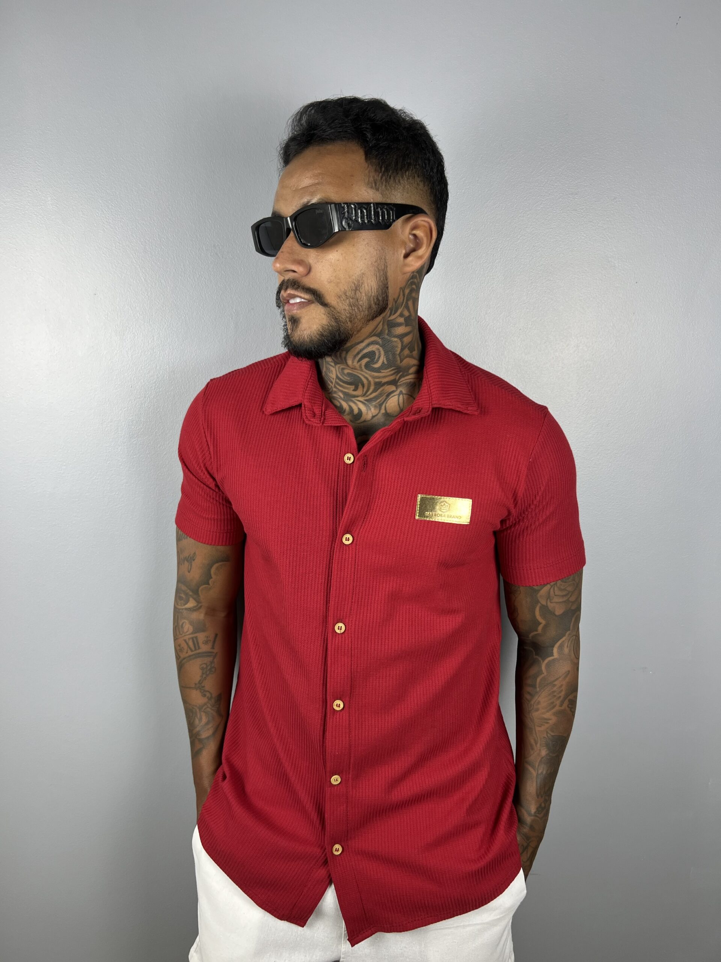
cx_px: 360
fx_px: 722
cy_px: 481
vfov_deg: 67.3
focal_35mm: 26
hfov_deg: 53.1
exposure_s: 1/120
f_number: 1.5
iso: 80
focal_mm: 5.7
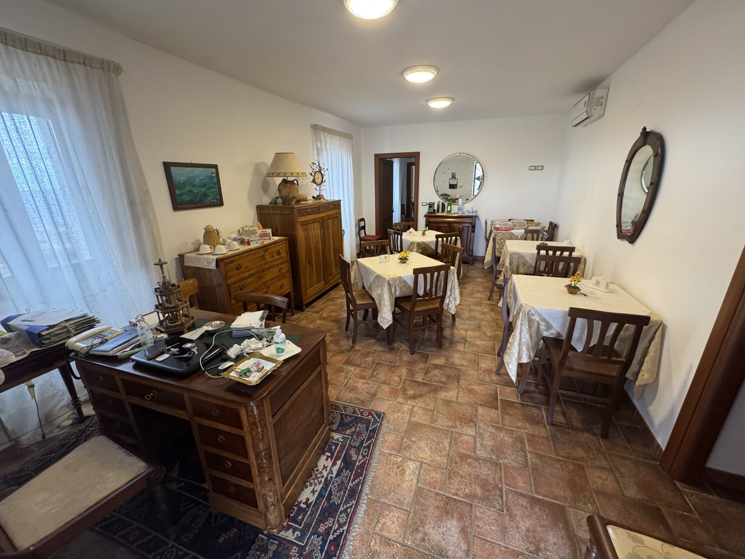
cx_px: 372
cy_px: 280
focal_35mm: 14
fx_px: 301
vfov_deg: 85.7
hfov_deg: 102.1
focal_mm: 2.22
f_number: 2.2
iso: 320
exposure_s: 1/74
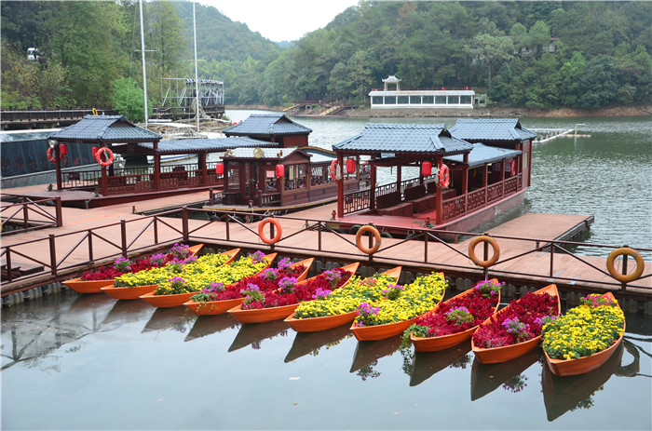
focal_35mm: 42
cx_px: 326
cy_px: 216
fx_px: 759
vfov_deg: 31.7
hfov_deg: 46.5
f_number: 4
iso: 100
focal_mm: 28
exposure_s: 1/80
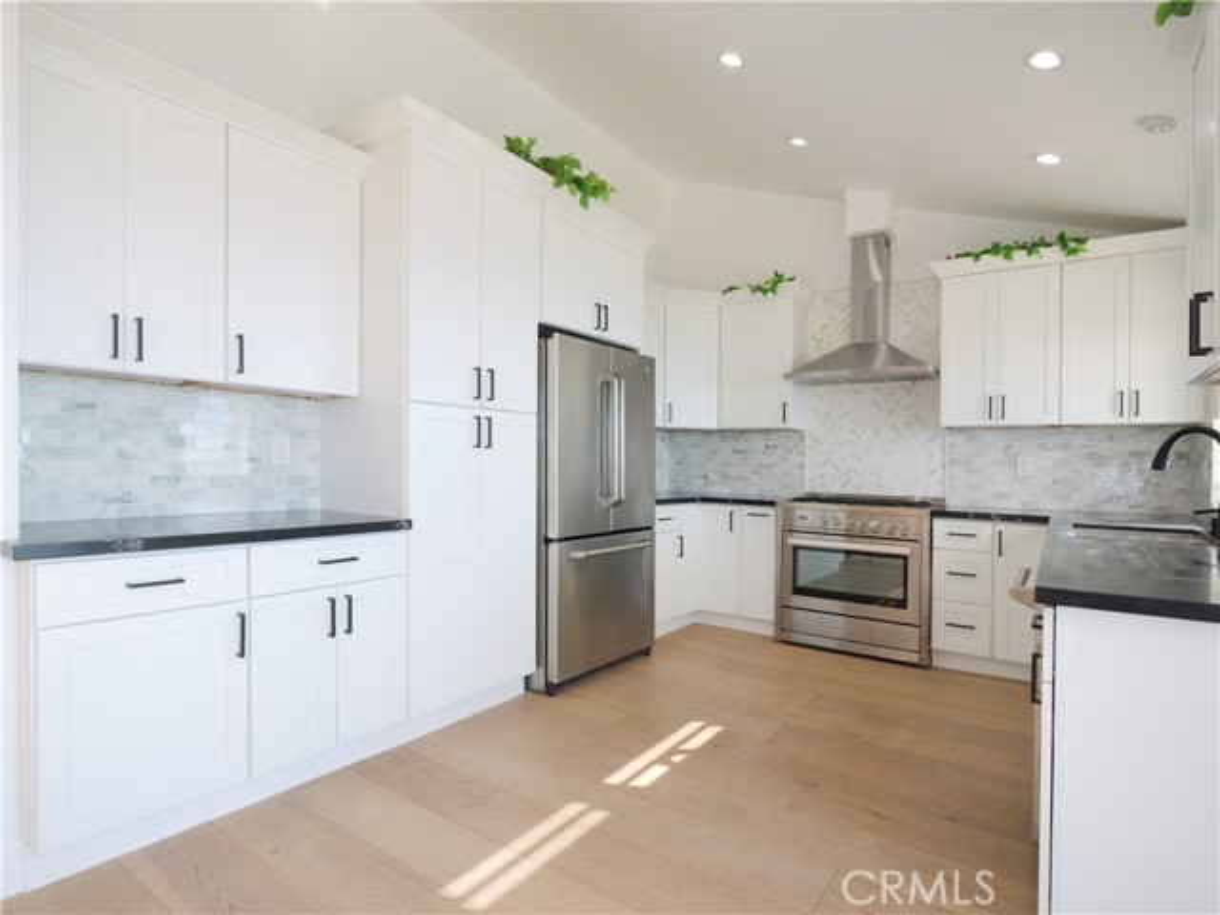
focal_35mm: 18
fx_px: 634
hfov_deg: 87.8
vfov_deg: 71.6
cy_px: 458
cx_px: 610
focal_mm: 9
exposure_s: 1/250
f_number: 8
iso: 2000
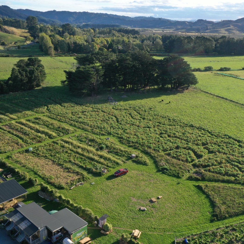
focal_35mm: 36
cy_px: 122
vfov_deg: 46.0
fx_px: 287
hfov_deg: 46.0
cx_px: 126
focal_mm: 10.26
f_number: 7.1
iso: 100
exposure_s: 1/160
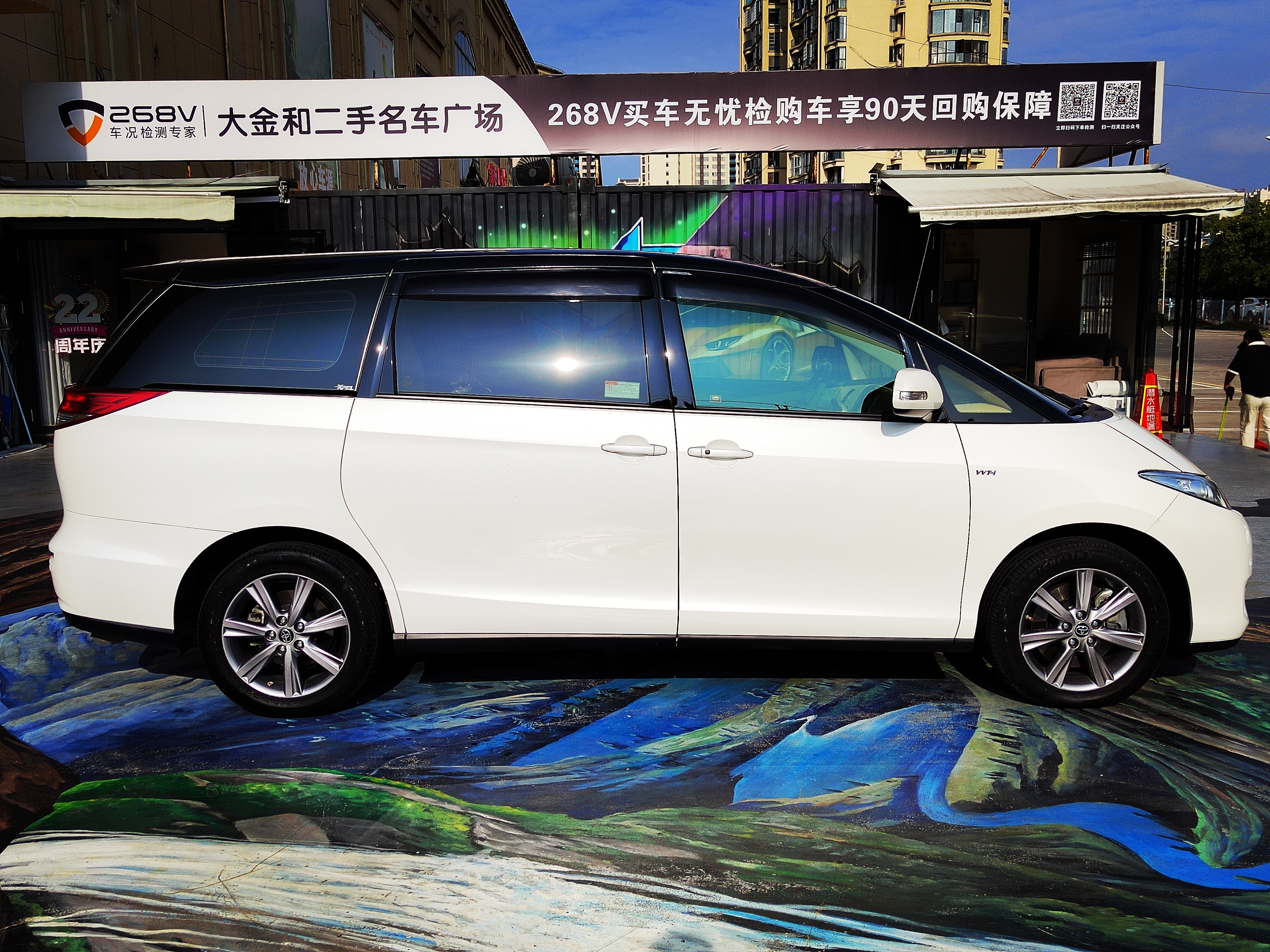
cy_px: 476
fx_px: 1211
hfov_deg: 55.4
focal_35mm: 33
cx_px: 635
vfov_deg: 42.9
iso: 150
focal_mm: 5.52
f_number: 1.9
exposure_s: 1/2492
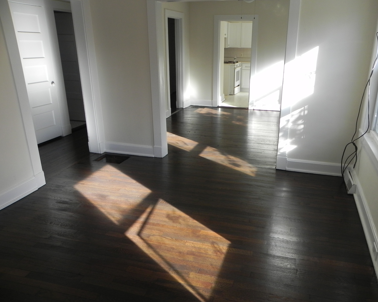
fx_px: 313
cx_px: 201
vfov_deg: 51.5
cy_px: 147
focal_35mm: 28
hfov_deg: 62.2
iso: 160
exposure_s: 1/98
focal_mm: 4.6
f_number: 4
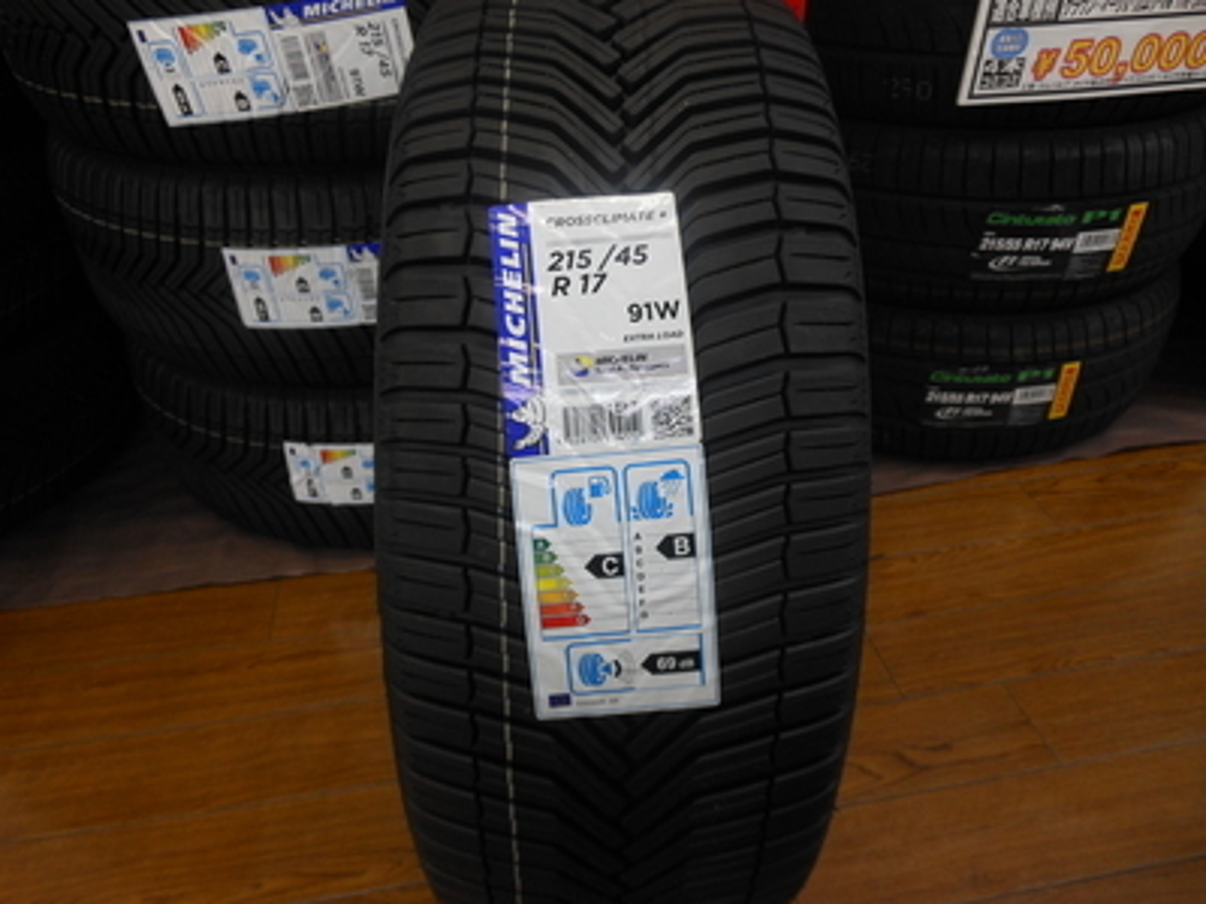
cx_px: 603
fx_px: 871
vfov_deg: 54.9
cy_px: 452
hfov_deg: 69.4
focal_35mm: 25
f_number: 3.2
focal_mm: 4.5
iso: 125
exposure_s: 1/30
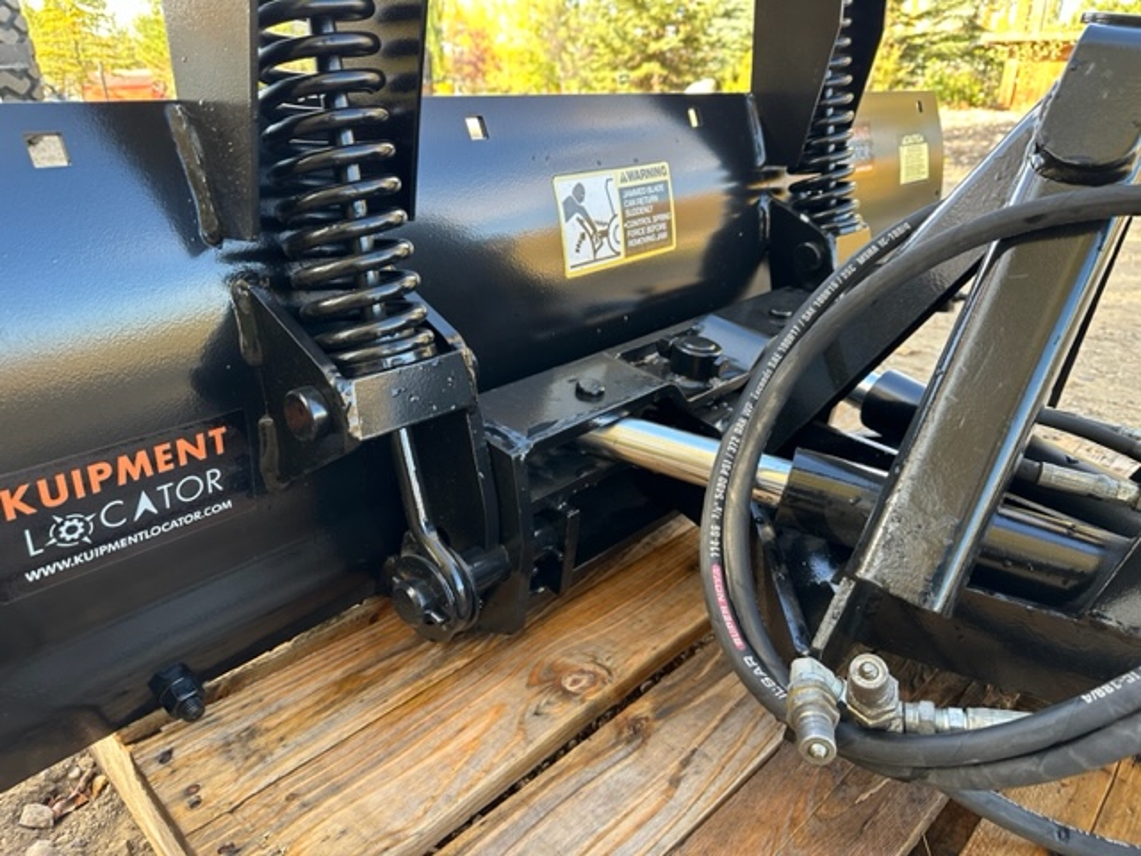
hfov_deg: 71.6
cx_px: 570
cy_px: 428
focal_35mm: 24
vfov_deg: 56.8
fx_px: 791
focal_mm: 6.86
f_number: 1.78
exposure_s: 1/172
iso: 100
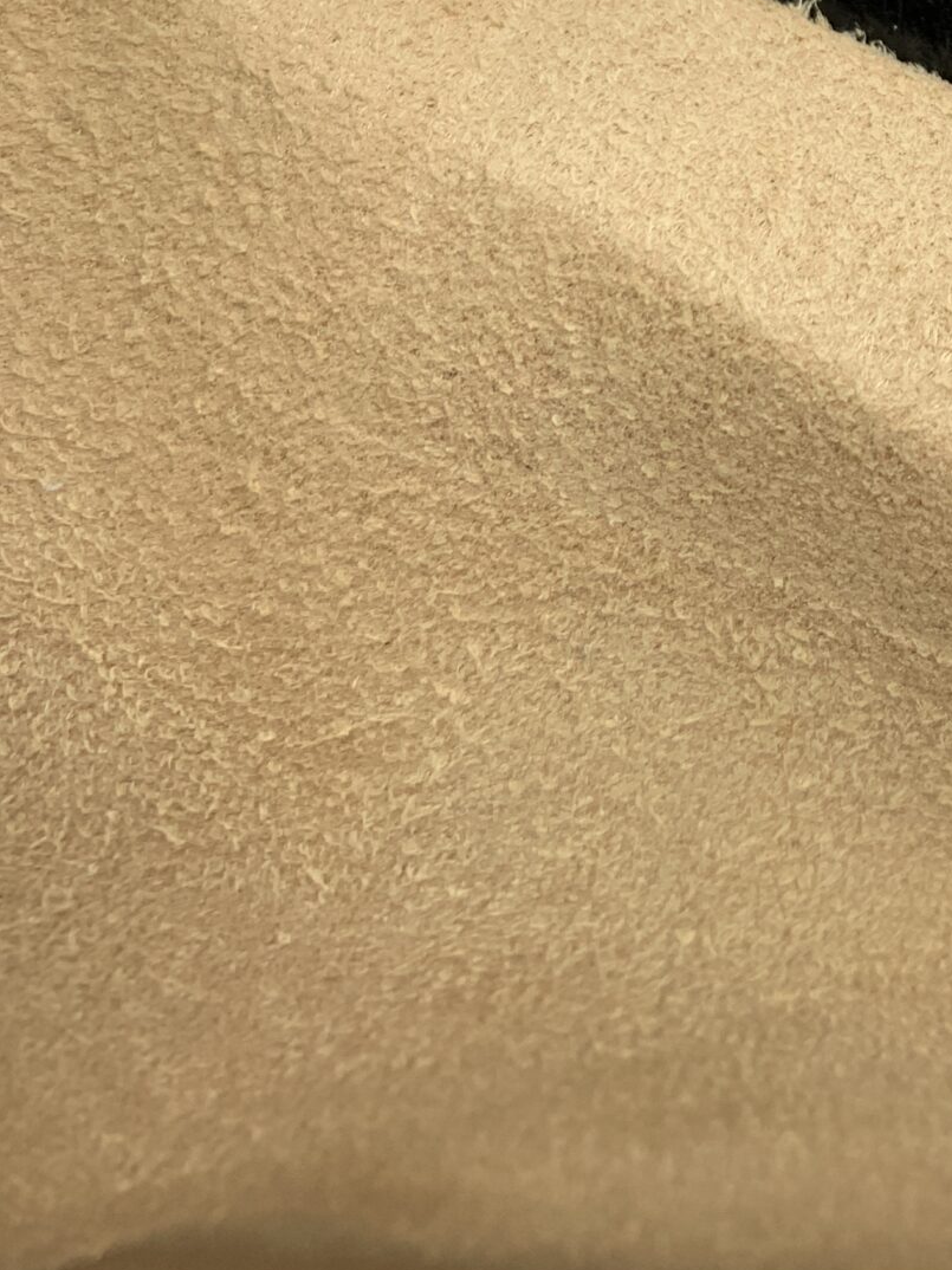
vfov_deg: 28.5
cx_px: 1115
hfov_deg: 22.0
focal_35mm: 62
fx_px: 2274
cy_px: -114
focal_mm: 4.25
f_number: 1.8
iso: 32
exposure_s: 1/100
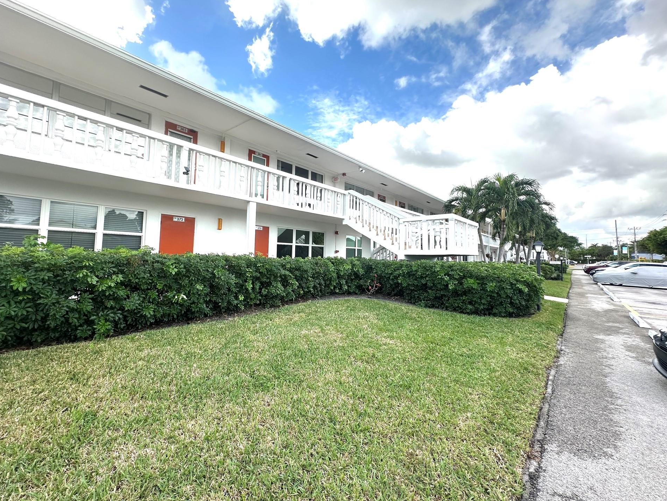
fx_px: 289
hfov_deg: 98.0
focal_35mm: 15
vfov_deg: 81.7
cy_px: 234
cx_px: 311
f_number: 2.2
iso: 40
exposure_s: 1/882
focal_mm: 2.22
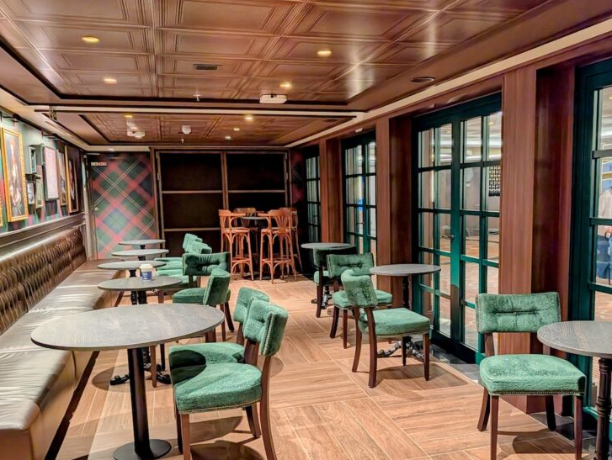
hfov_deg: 53.6
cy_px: 271
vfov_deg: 41.7
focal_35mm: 34
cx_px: 363
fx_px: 602
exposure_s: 1/253
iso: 107
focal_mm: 6.9
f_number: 1.68
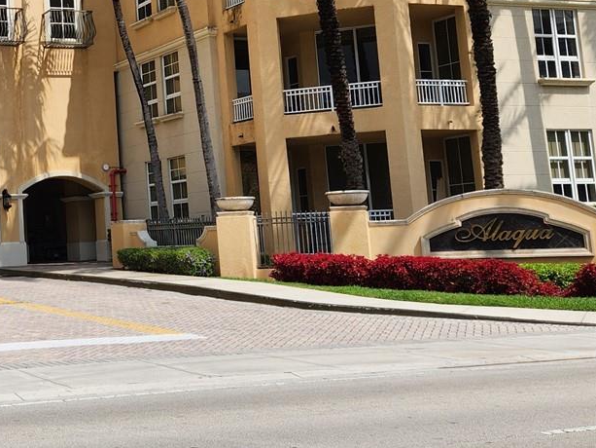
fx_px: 1033
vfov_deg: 24.2
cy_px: 122
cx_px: -74
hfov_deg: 28.9
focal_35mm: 60
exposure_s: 1/2607
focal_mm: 5.4
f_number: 1.8
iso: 20
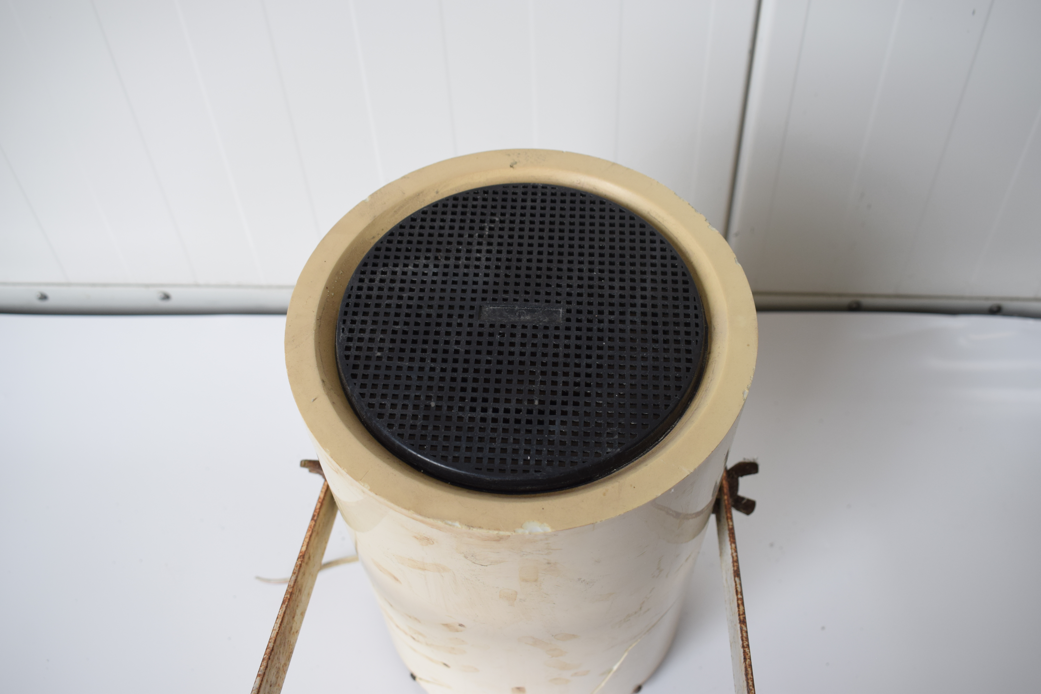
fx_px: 954
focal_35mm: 33
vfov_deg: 40.0
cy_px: 347
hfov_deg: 57.2
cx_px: 520
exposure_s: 1/160
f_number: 6.3
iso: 400
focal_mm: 22
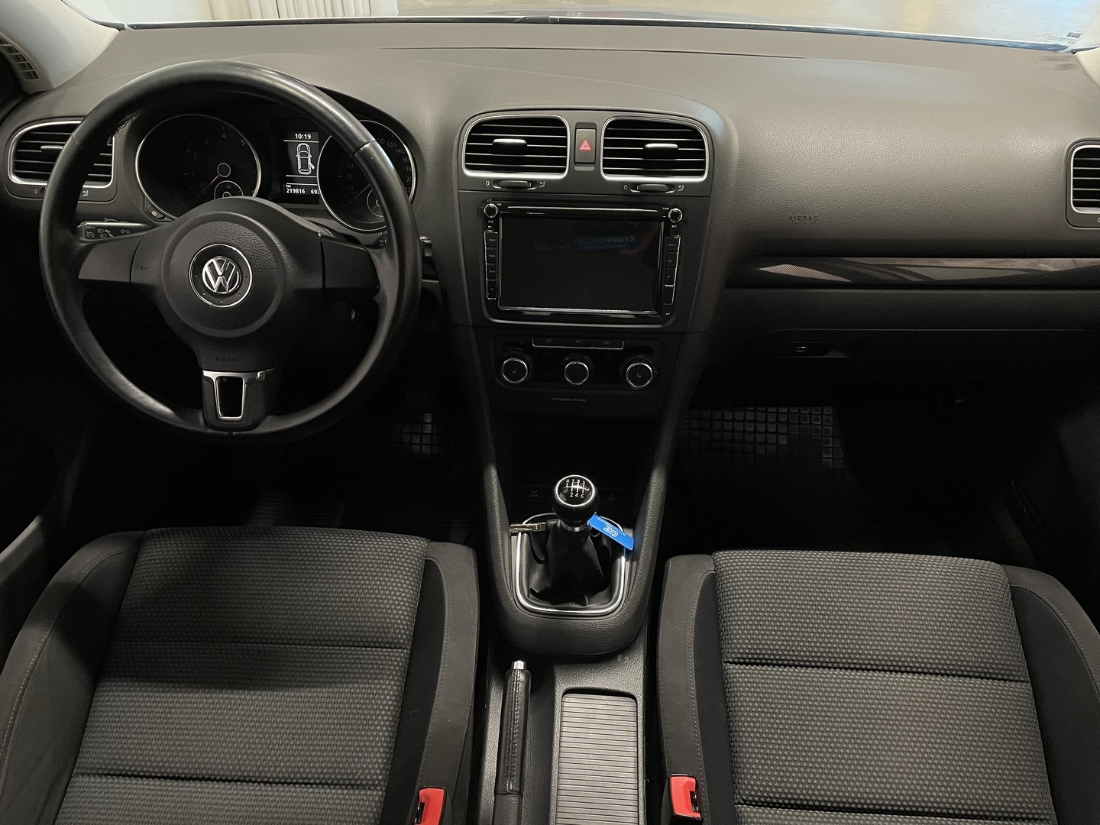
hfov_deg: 67.3
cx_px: 550
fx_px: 826
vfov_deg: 53.1
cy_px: 412
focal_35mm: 26
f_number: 1.6
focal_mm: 4.2
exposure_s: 1/50
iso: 200
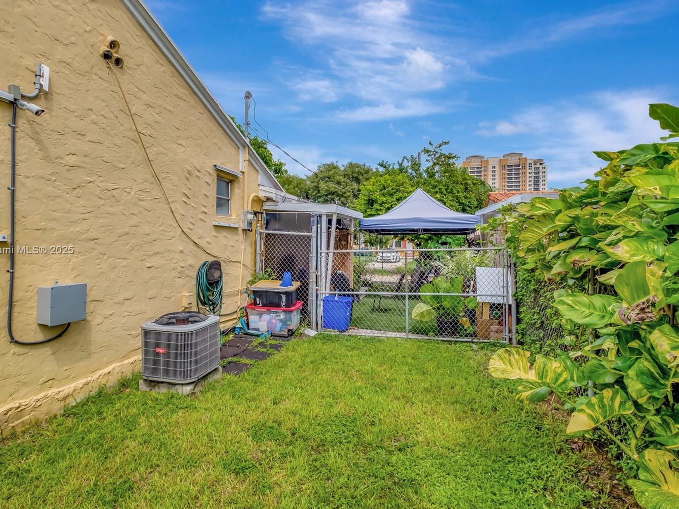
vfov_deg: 74.7
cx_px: 314
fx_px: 333
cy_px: 251
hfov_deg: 90.9
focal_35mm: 17
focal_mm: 10
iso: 640
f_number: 8
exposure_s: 1/640
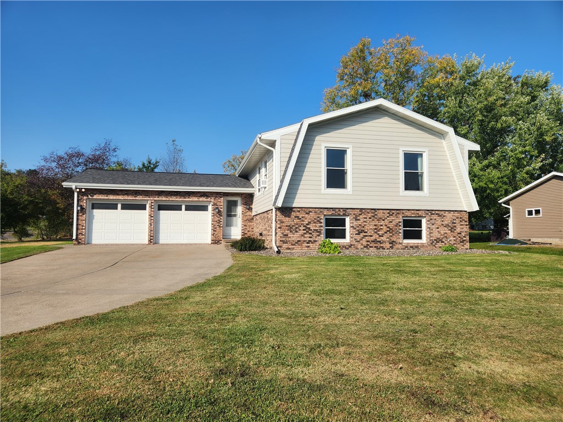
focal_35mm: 23
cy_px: 211
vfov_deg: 58.9
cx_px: 282
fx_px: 374
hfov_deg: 73.9
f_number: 1.8
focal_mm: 5.4
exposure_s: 1/1433
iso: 20
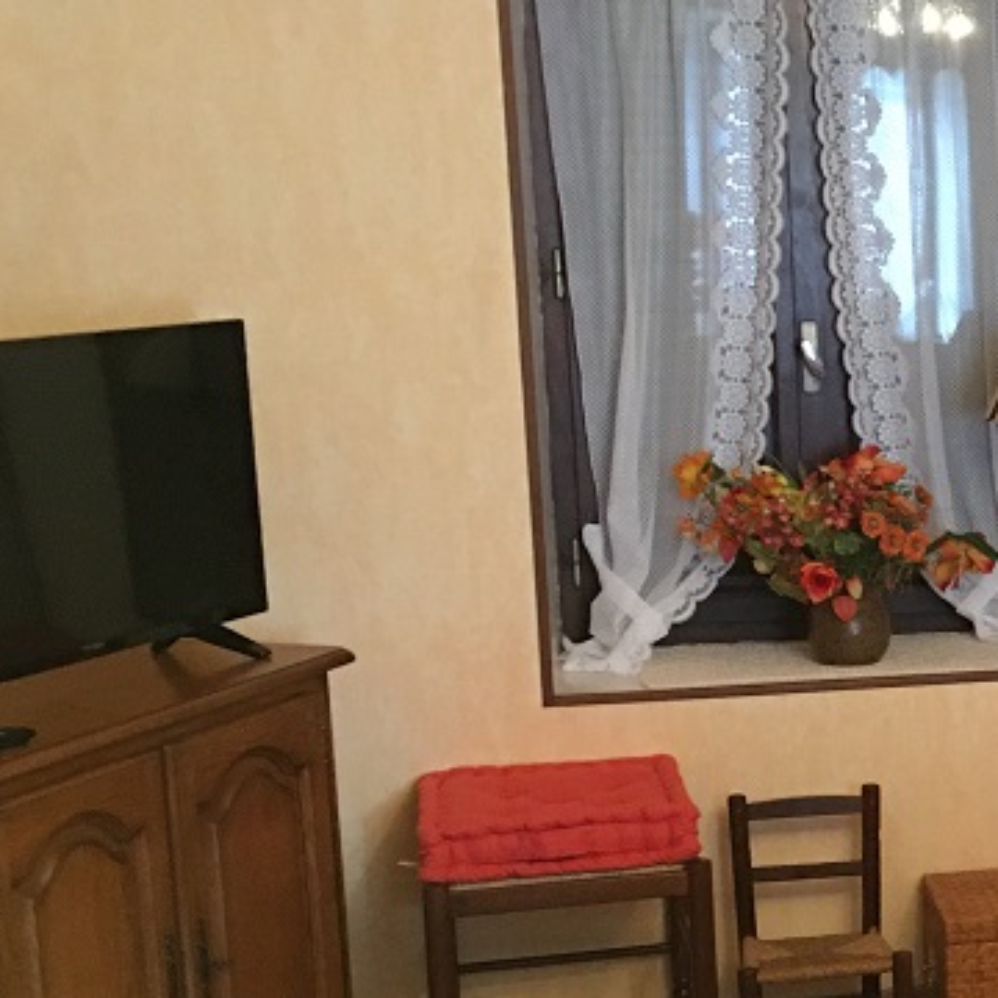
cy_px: 688
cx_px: 1317
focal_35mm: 73
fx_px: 2381
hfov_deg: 21.3
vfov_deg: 23.5
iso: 160
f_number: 2.2
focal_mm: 4.15
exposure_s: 1/8
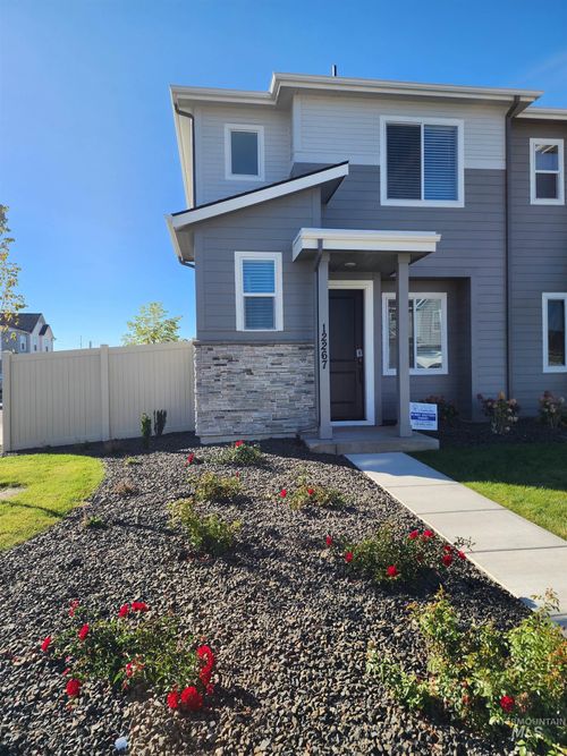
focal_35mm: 23
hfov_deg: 58.9
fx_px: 502
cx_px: 284
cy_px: 378
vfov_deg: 73.9
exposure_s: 1/761
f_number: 1.8
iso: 12
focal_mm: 6.4
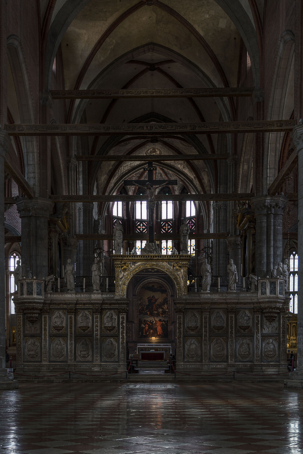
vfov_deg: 46.4
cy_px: 227
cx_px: 152
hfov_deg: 31.9
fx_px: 530
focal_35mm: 42
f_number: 2.8
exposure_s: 1/60
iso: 100
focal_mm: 28
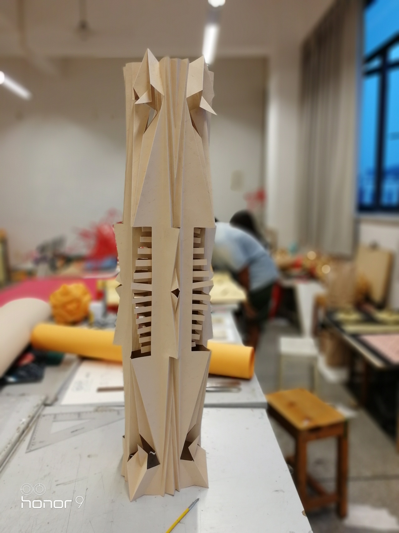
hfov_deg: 51.3
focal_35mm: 27
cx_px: 200
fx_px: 415
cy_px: 266
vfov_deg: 65.3
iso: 200
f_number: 4
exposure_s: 1/33.3
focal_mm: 3.95
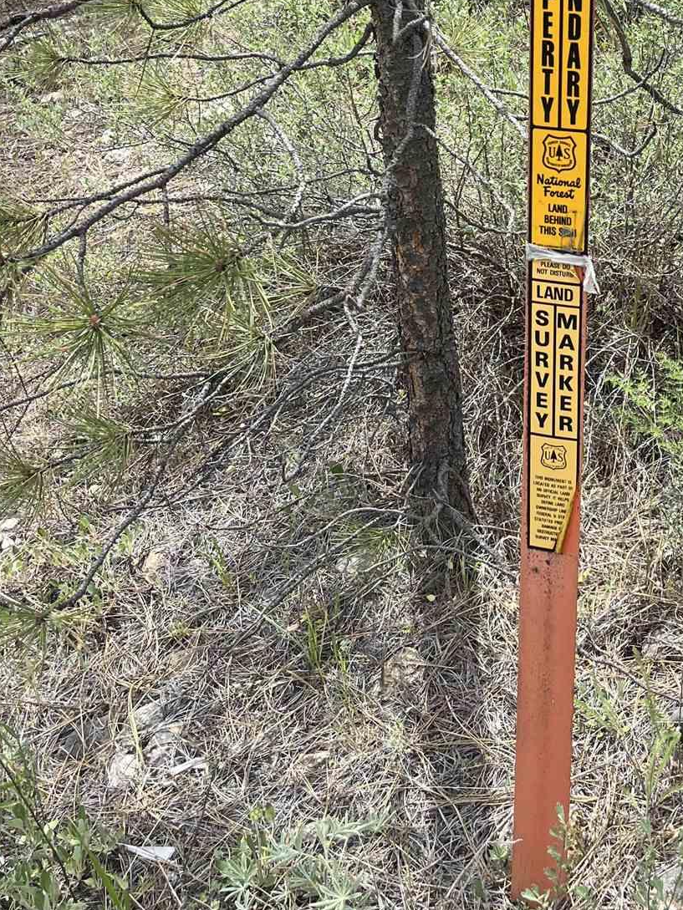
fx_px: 1447
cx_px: 570
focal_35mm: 55
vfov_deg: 33.5
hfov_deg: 26.0
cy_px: 138
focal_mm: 5.1
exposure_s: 1/1199
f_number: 1.6
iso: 50
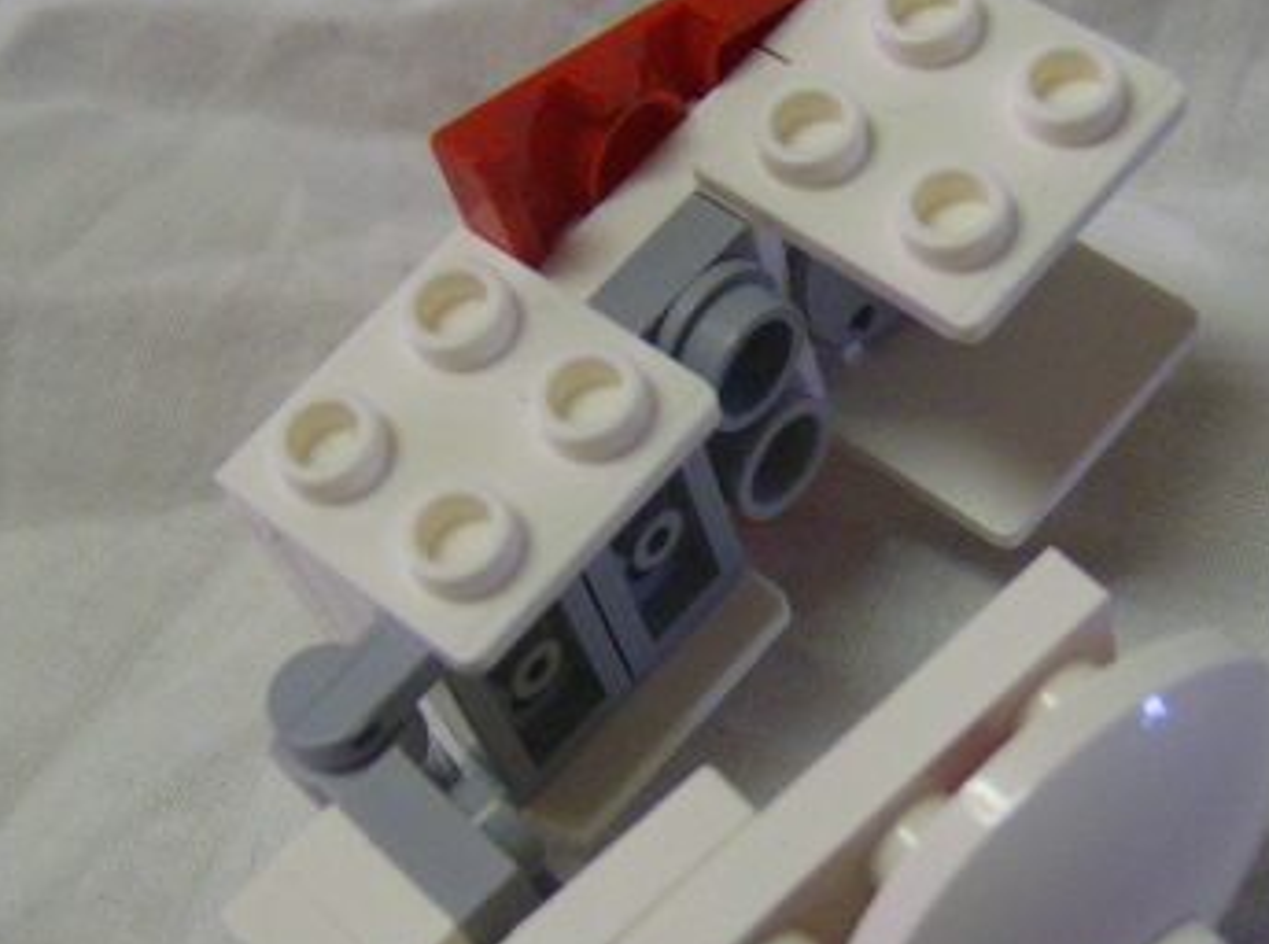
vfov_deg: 21.8
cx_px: 782
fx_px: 2449
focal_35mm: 67
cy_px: 511
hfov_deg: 29.0
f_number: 2.8
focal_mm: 6
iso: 200
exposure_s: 1/48.3
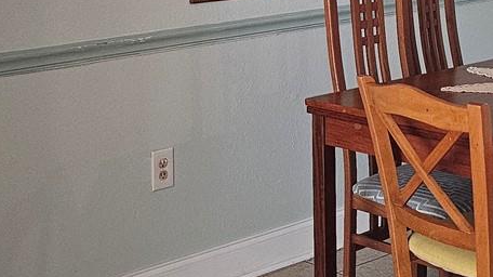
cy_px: -6
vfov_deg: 13.5
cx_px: 392
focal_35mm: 88
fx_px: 1150
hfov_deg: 23.8
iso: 640
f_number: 1.7
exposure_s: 1/30
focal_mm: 6.3
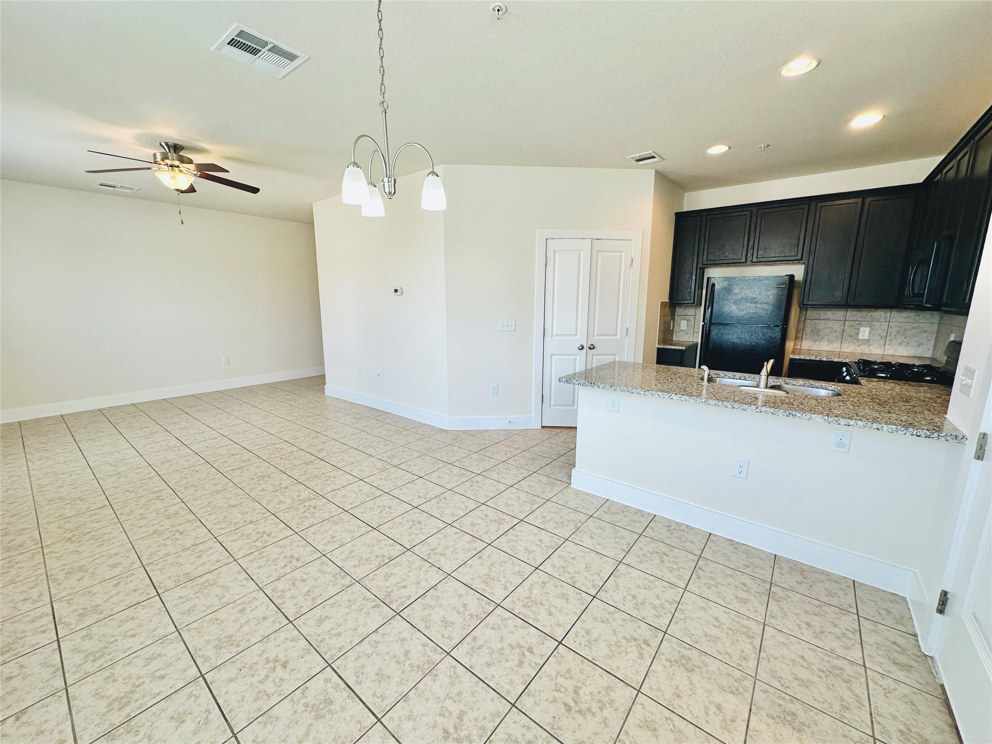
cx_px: 496
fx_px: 401
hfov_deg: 102.1
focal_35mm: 14
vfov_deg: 85.7
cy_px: 372
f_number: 2.2
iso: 160
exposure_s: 1/120
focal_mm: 2.22
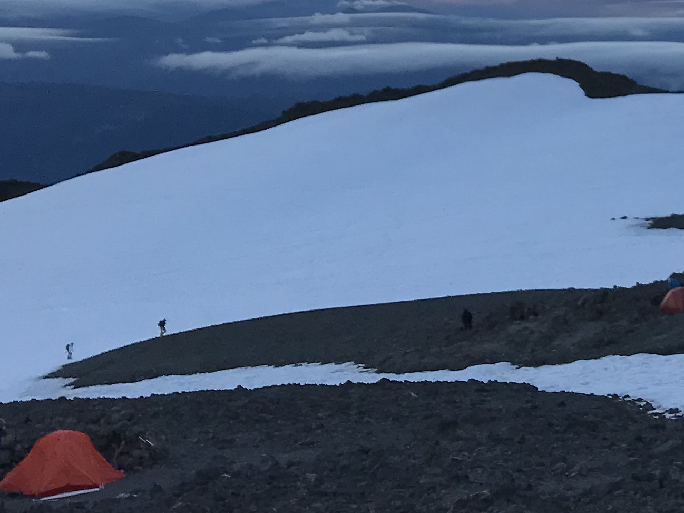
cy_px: -20
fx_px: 1719
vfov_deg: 16.6
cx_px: 852
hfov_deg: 20.8
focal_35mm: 87
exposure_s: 1/504
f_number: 1.8
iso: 20
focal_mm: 3.99
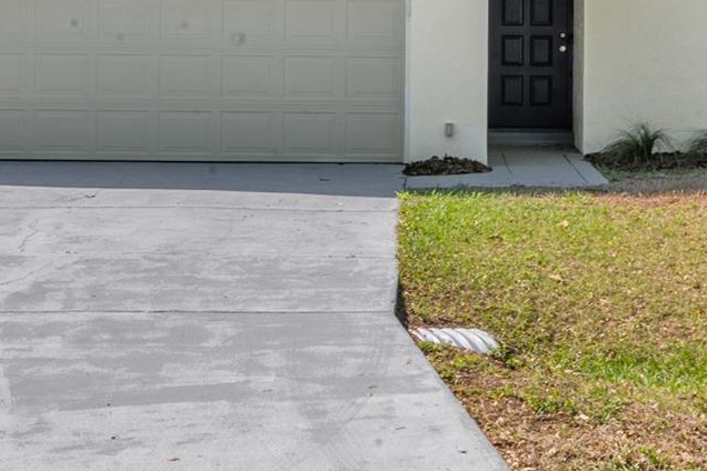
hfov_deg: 23.1
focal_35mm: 88
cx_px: 425
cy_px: -34
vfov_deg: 15.2
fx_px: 1728
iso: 160
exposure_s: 1/100
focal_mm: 35
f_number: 20
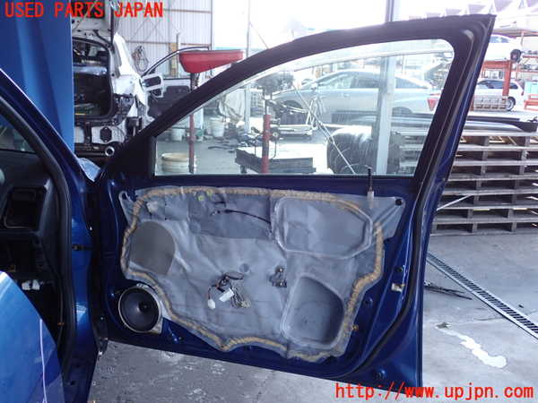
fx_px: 560
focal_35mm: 36
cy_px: 202
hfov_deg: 51.4
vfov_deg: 39.7
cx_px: 269
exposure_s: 1/125
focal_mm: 6.37
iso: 100
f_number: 2.5
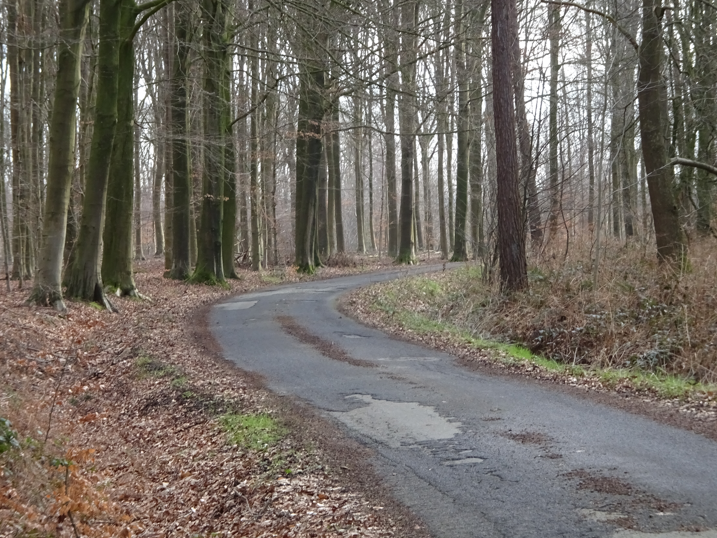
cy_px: 251
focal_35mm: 120
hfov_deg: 16.4
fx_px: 2486
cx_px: 348
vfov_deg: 12.3
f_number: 5
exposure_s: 1/125
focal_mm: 18.53
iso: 320
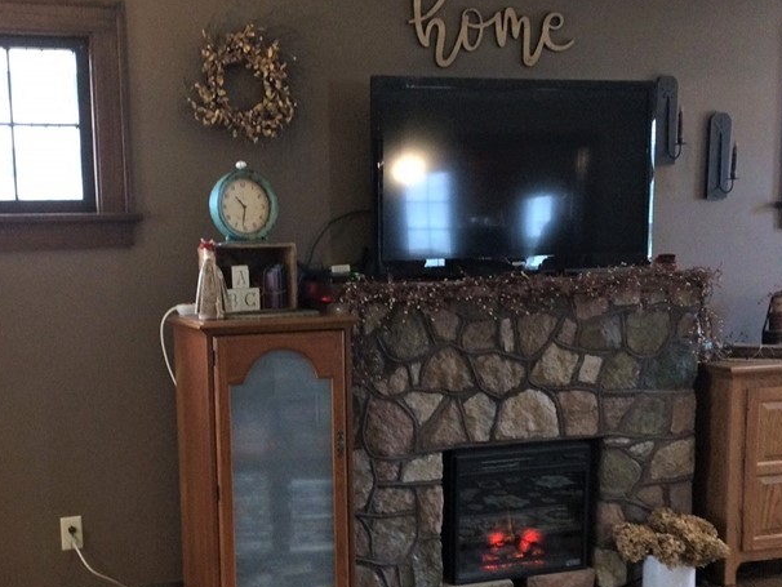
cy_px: 388
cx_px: 302
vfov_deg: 29.5
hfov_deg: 38.7
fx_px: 1107
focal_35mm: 49
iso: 320
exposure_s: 1/17
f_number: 2.2
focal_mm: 4.15
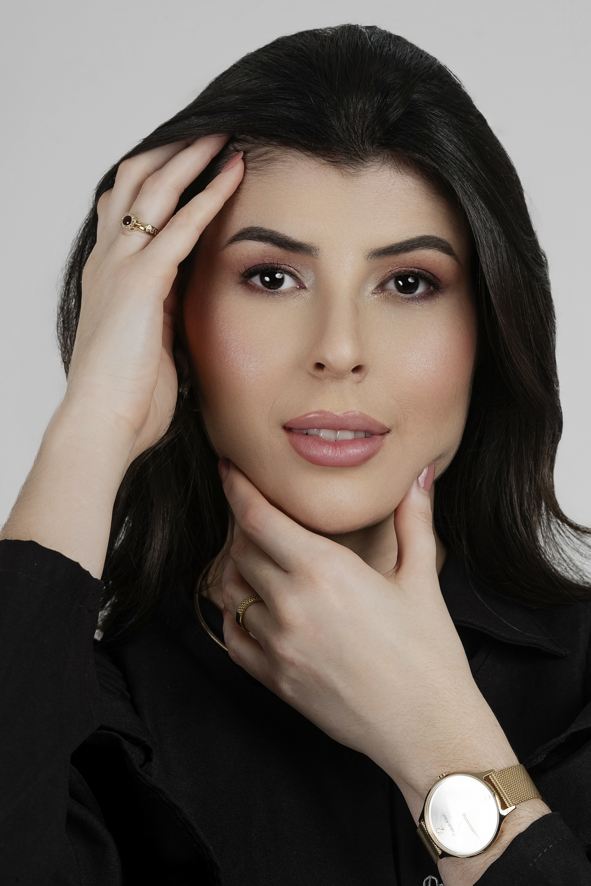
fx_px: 3127
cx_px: 296
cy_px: 443
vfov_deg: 16.1
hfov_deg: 10.8
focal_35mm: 127
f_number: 8
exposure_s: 1/160
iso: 320
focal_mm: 85
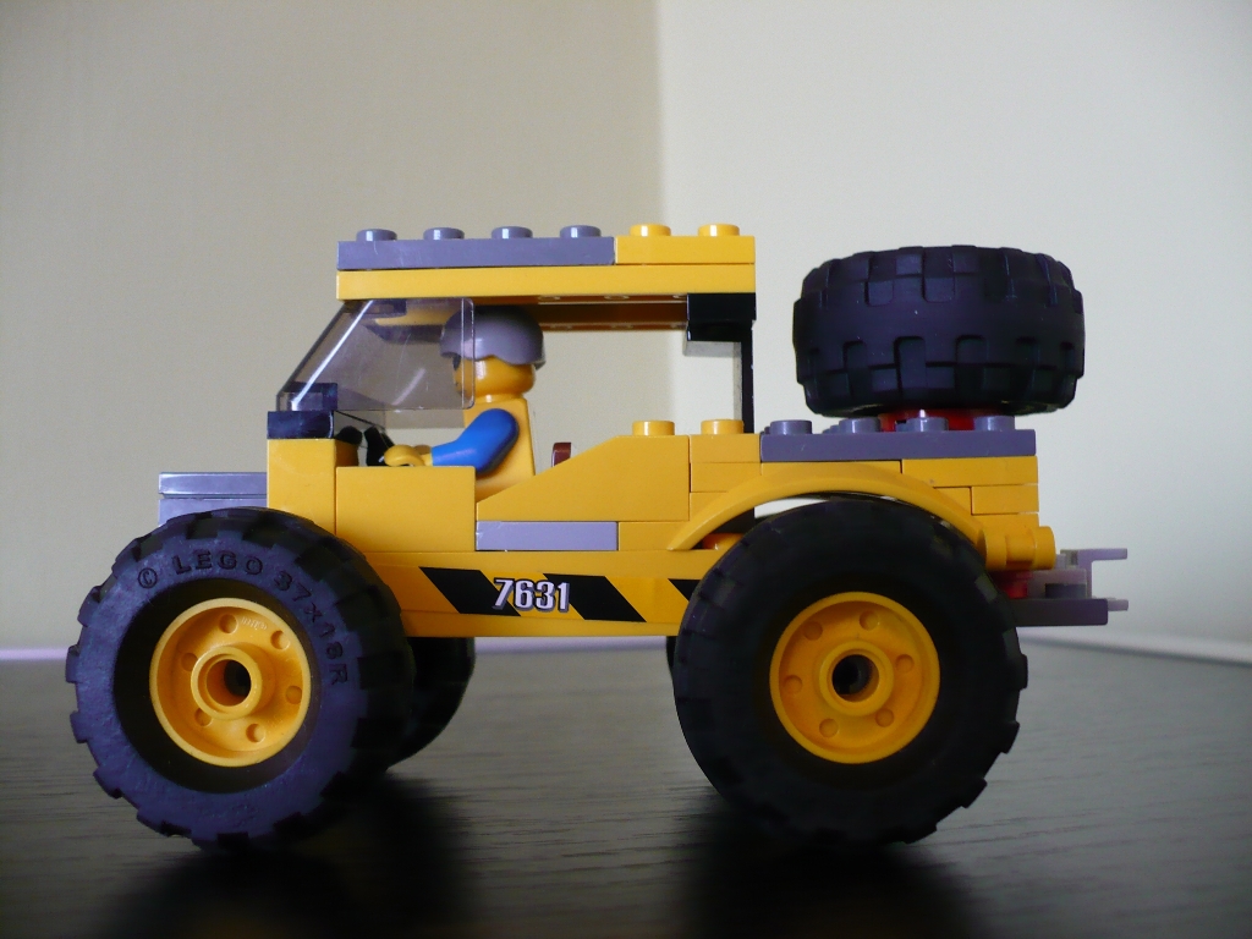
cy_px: 470
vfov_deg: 38.7
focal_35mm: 37
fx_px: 1338
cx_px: 626
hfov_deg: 50.1
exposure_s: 1/30
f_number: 2.8
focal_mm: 6.1
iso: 200
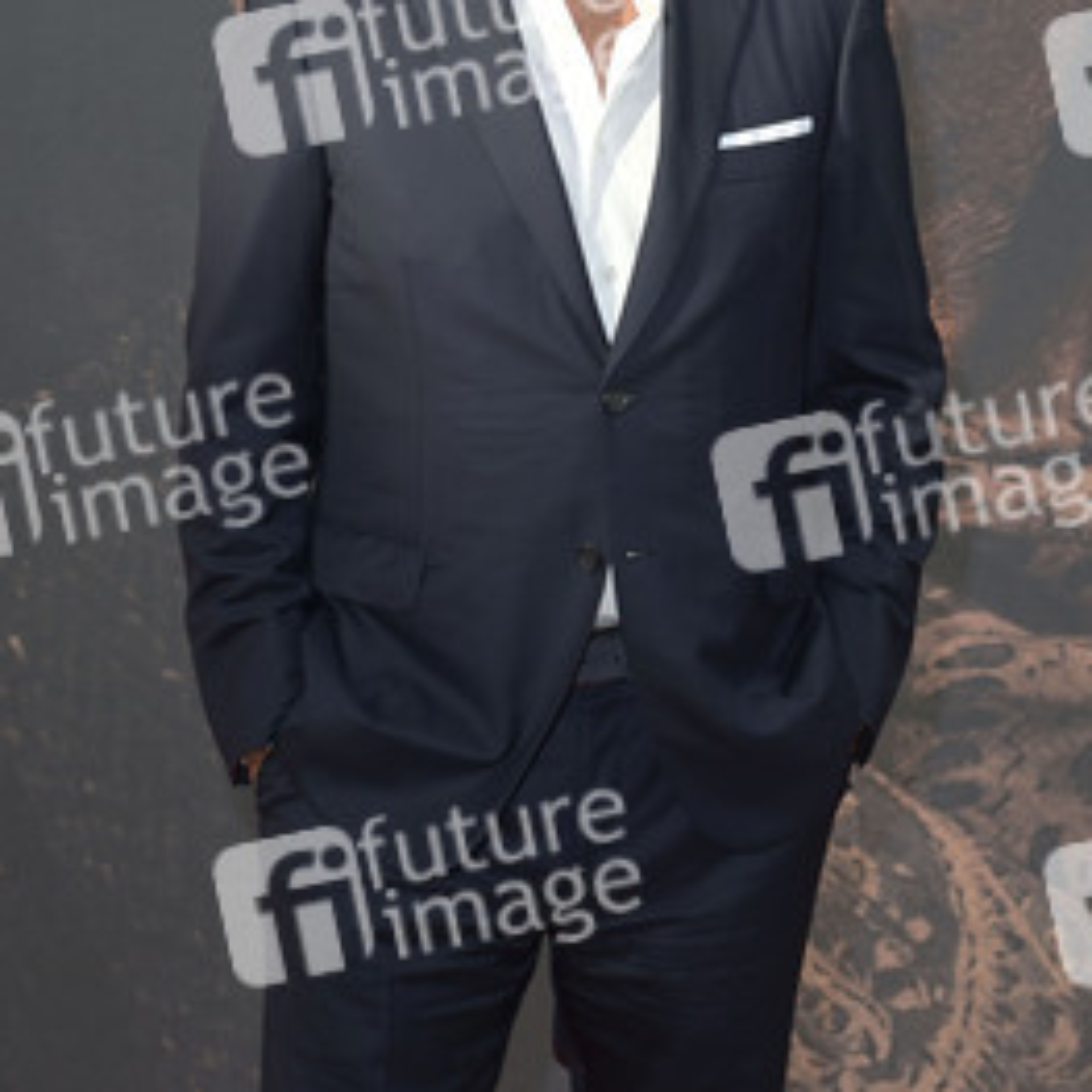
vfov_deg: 16.3
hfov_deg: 16.4
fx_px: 3783
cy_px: 266
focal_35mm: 106
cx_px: 548
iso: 250
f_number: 7.1
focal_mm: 82
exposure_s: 1/250
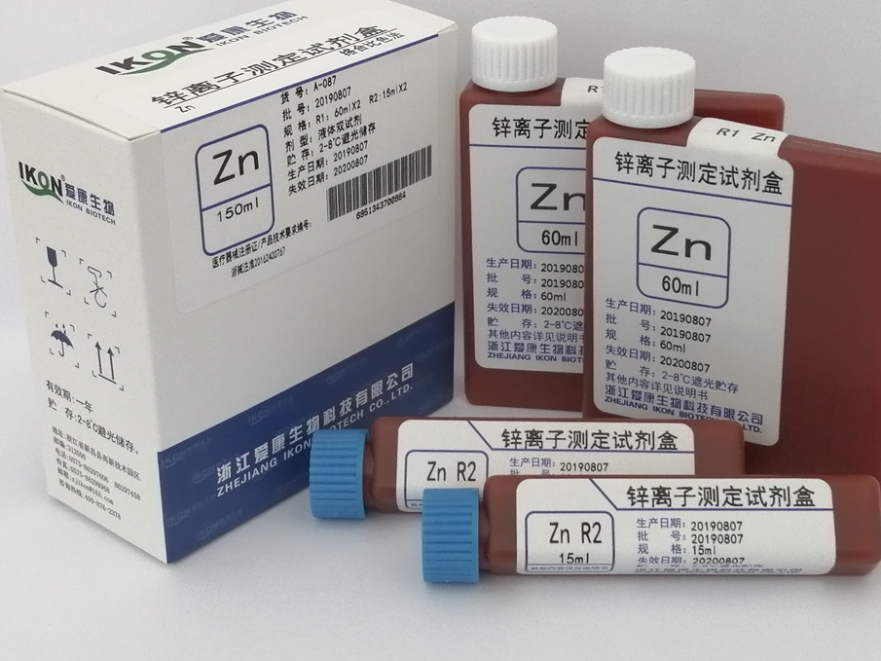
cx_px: 460
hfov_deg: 30.7
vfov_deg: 23.3
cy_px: 322
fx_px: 1604
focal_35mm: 63
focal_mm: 3.64
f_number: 1.8
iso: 125
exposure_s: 1/30
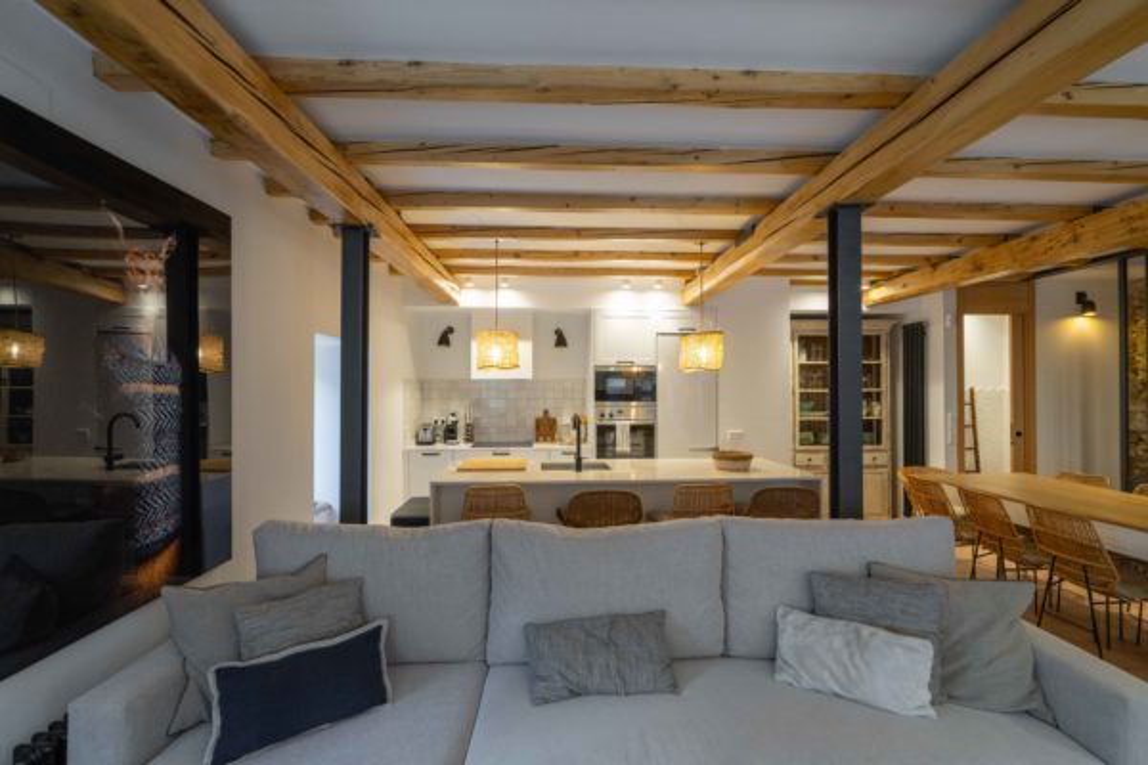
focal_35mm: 16
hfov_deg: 96.7
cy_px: 382
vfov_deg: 73.7
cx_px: 574
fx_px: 510
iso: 1000
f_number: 7.1
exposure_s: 1/25
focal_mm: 16
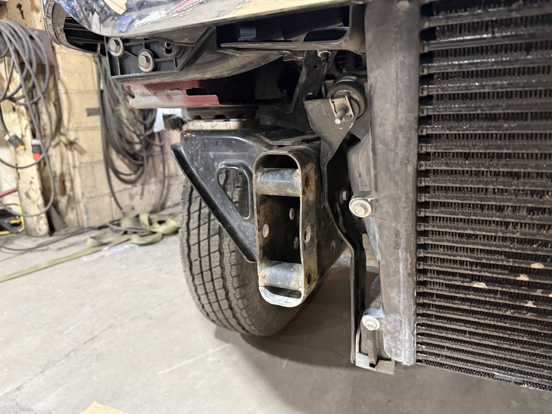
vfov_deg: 56.8
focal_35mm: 24
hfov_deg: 71.6
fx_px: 383
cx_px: 276
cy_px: 207
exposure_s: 1/40
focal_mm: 6.76
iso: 640
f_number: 1.78
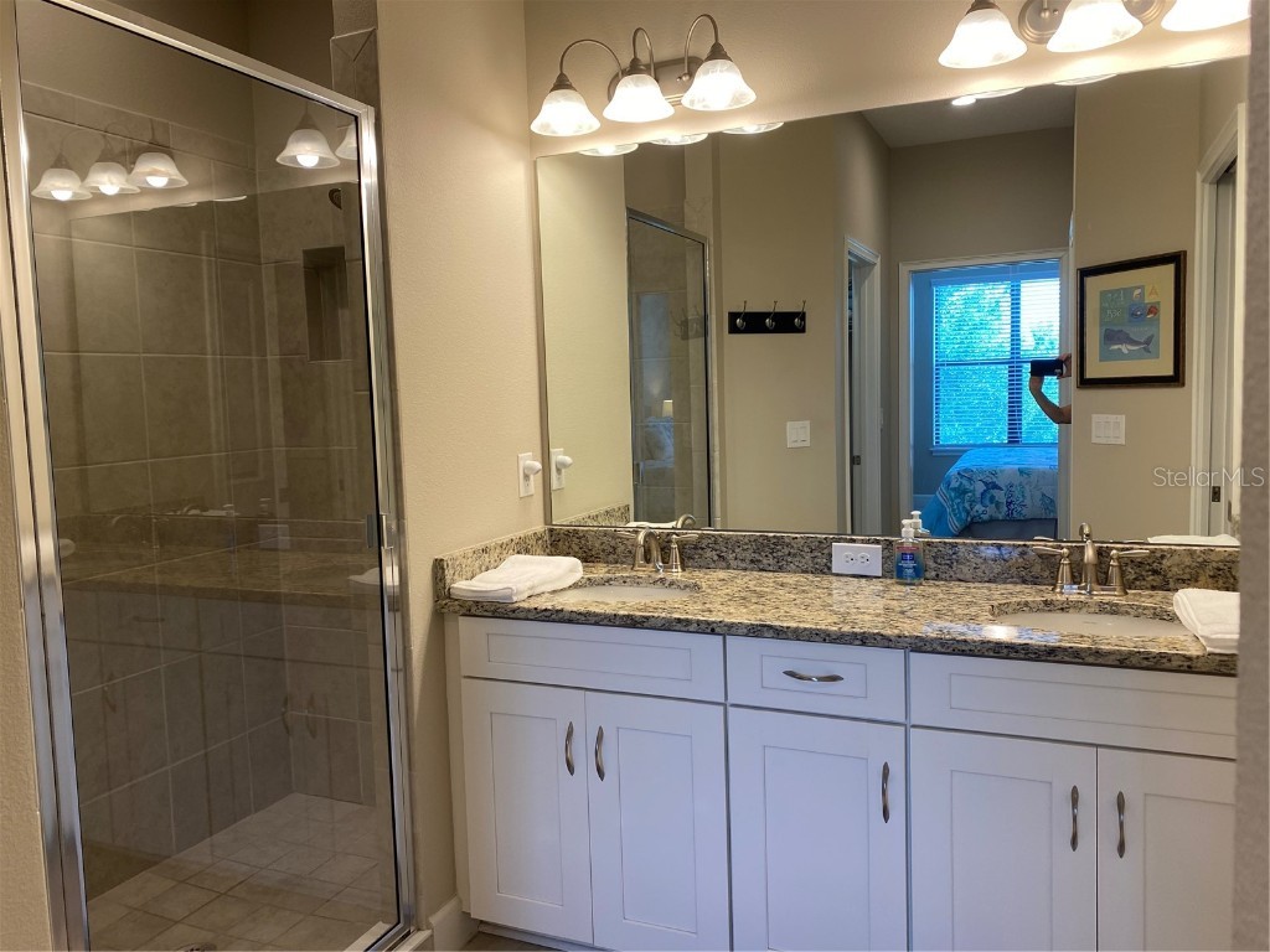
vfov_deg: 53.1
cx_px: 635
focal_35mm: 26
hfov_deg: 67.3
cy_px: 476
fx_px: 954
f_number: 1.8
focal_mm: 4.25
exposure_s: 1/120
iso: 100
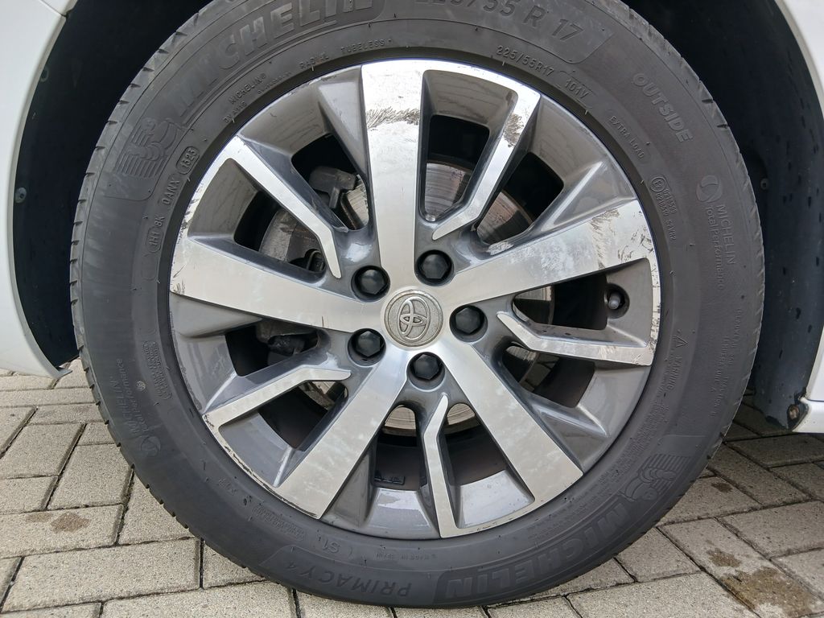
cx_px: 412
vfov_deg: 53.1
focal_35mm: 26
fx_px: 619
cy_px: 309
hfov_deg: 67.3
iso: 20
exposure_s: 1/50
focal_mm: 3.98
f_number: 1.8
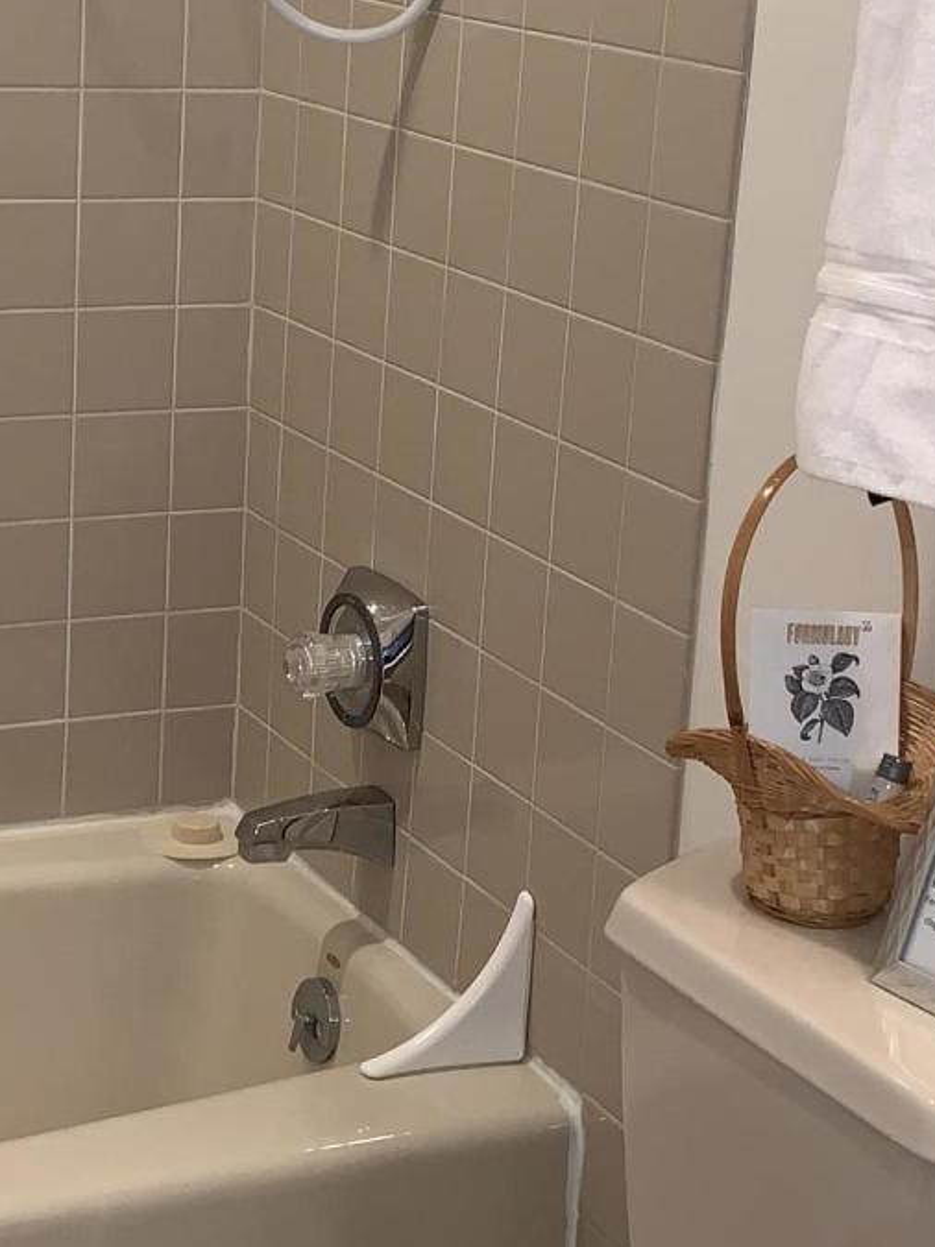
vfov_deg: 25.3
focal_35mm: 77
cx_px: 277
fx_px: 2774
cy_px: 589
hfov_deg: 19.0
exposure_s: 1/22
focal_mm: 4.25
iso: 40
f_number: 1.8
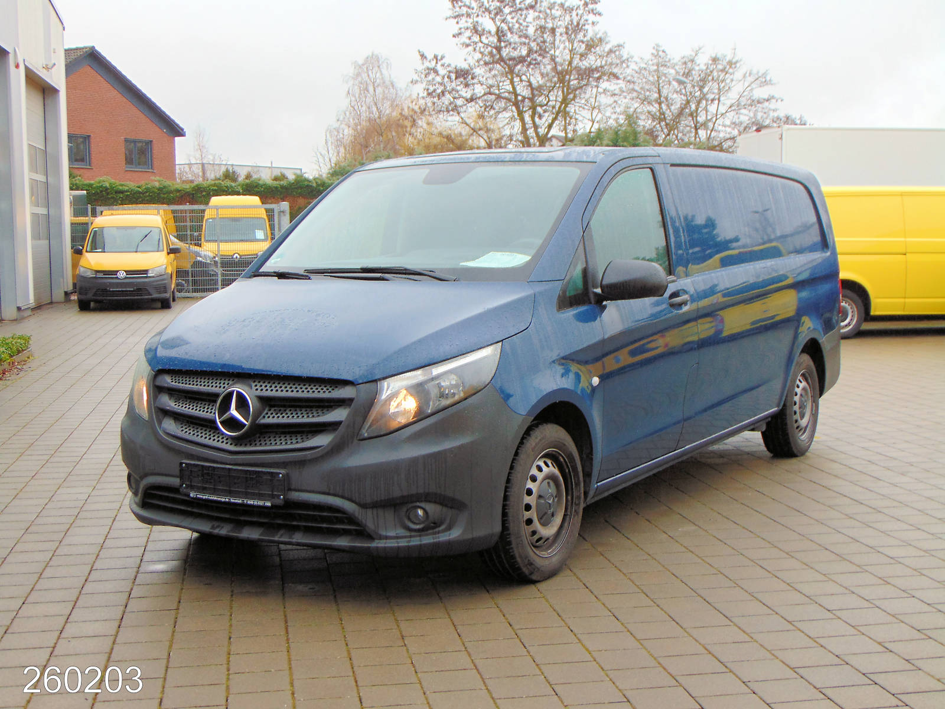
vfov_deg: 29.1
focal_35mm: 50
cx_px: 472
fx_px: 1365
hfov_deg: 38.2
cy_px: 354
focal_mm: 9
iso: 80
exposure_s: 1/60
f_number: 3.5
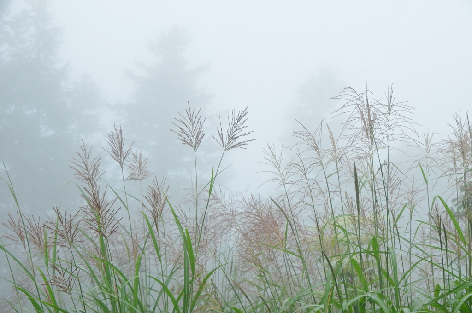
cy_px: 156
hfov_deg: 27.0
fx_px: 982
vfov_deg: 18.1
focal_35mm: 75
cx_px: 236
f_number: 8
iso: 800
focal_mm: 50
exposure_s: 1/500
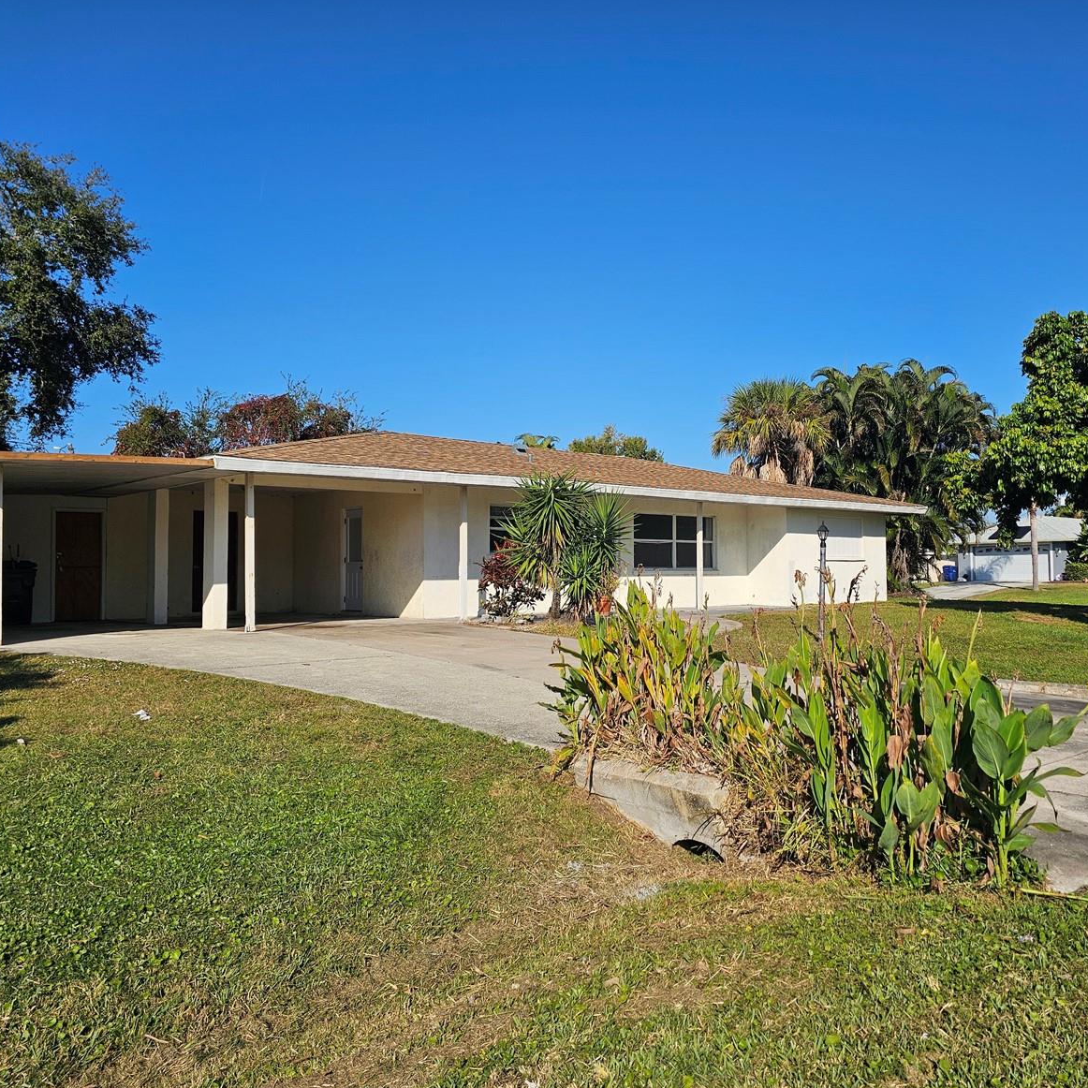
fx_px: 996
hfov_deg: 56.9
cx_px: 649
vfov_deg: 57.3
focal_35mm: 28
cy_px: 543
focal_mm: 6.3
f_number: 1.7
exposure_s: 1/1300
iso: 10
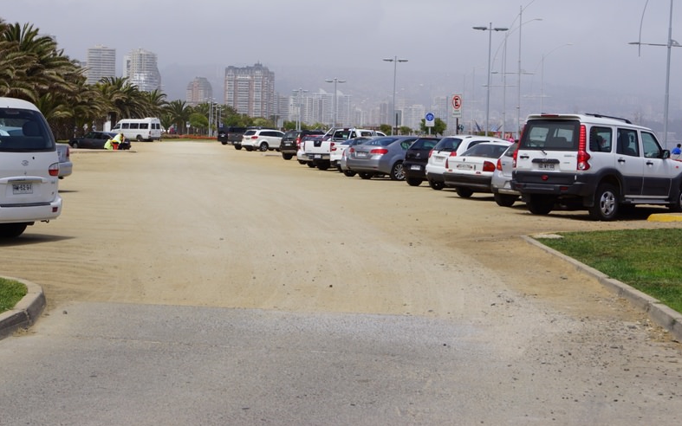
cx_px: 263
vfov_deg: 18.6
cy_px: 136
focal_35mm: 70
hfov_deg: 29.4
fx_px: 1295
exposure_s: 1/320
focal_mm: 35
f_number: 13
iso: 100
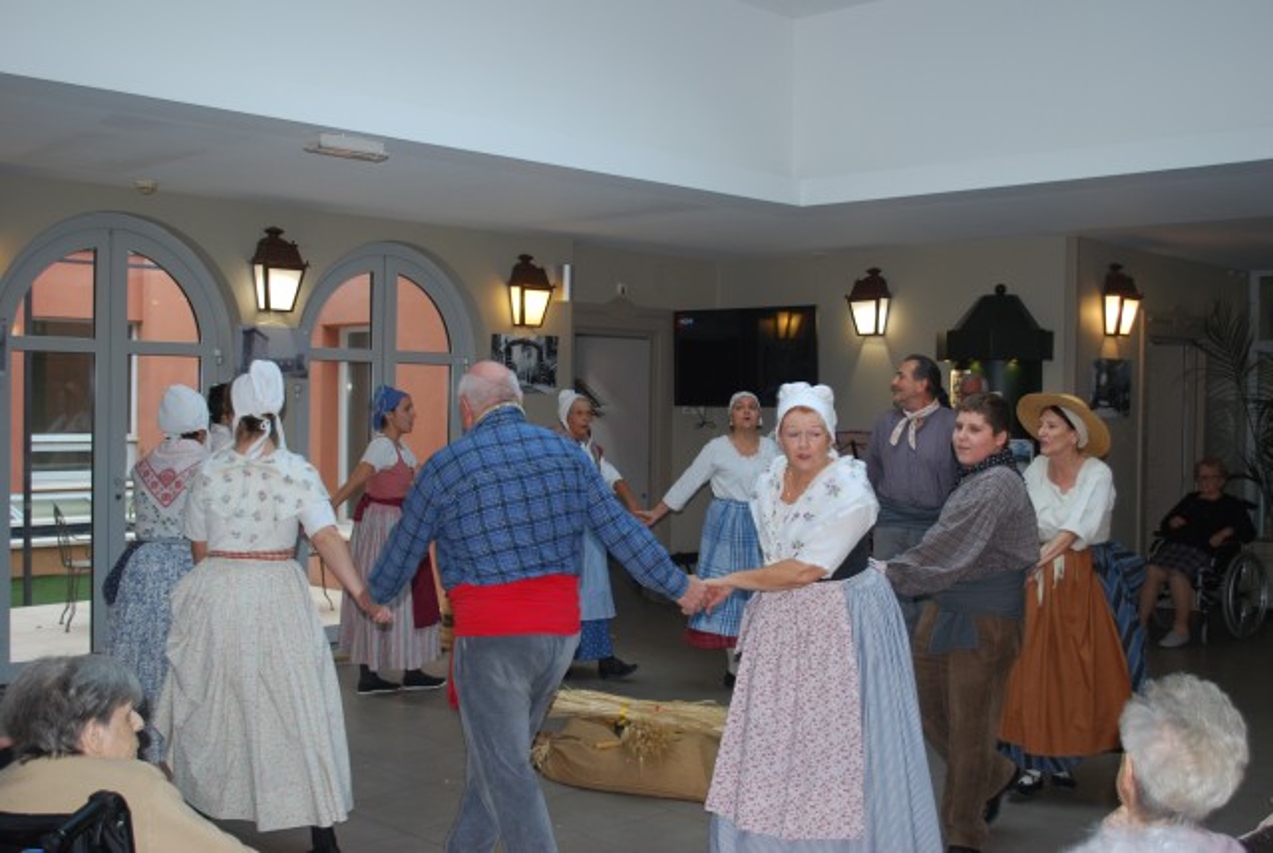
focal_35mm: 39
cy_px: 426
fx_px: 1381
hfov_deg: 49.5
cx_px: 636
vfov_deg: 34.3
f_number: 4.2
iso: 220
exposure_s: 1/60
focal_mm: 26
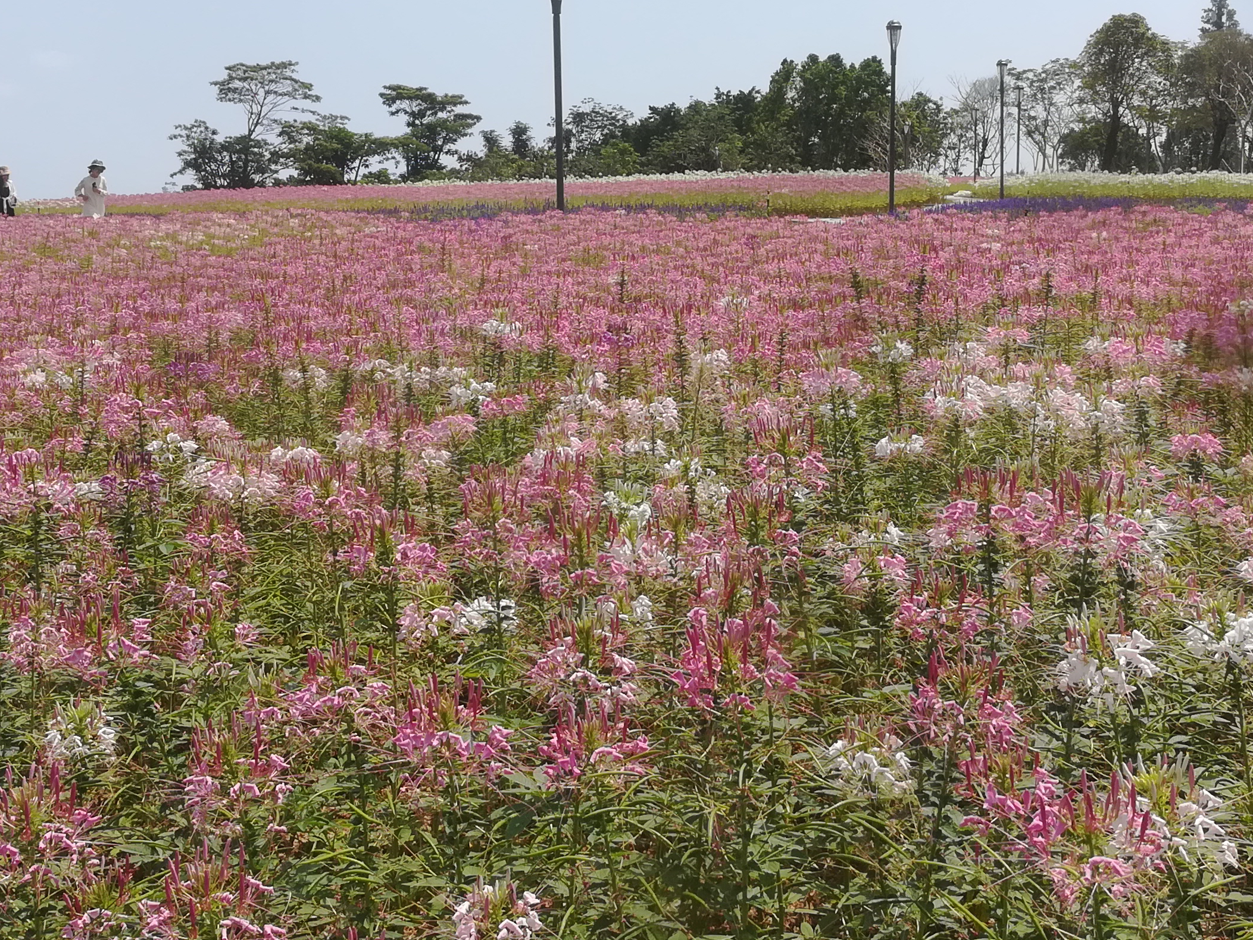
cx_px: 688
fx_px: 1774
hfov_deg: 38.9
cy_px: 265
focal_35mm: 49
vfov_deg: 29.3
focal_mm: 3.83
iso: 50
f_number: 2.2
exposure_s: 1/1297
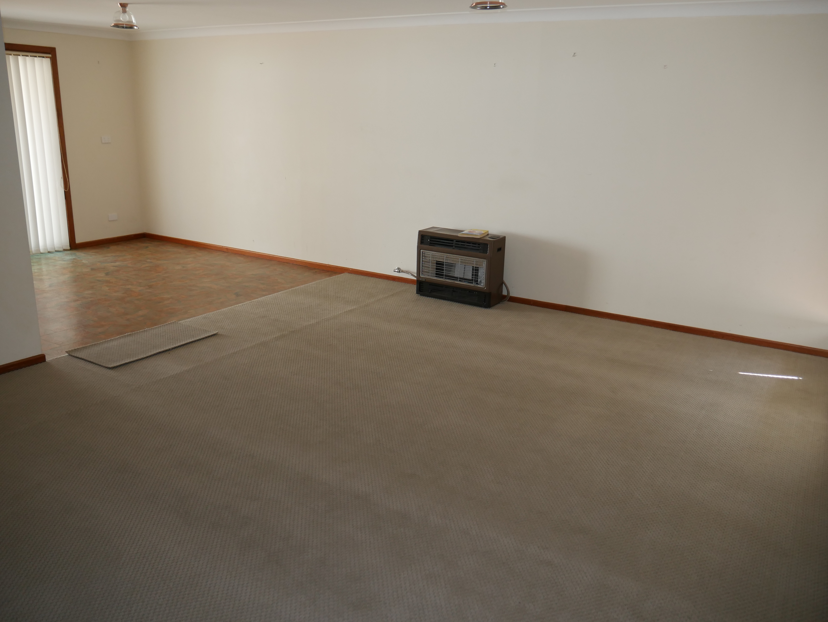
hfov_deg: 63.4
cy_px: 311
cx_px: 414
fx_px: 670
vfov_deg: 49.8
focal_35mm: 28
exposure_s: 1/60
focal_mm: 14
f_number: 3.5
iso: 400
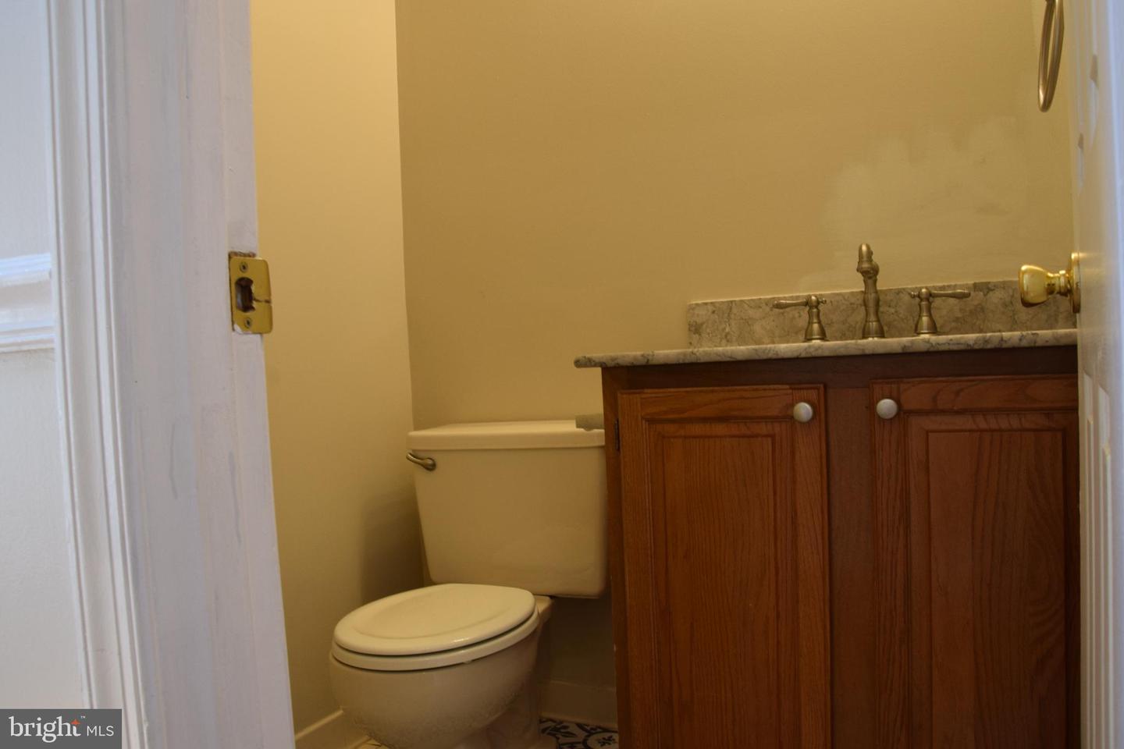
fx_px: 843
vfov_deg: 47.9
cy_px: 374
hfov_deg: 67.4
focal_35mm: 27
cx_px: 562
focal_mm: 18
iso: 400
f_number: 10
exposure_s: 1/8
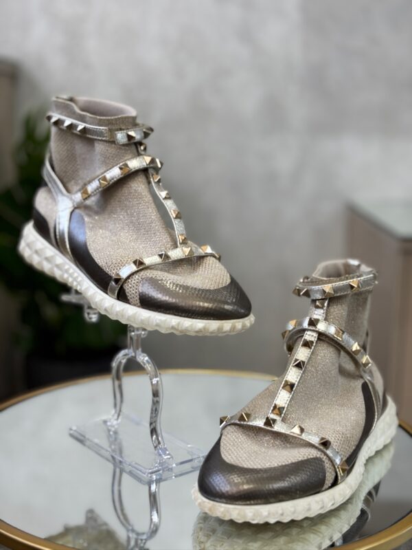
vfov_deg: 36.8
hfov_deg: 28.0
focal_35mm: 52
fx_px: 825
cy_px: 275
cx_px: 206
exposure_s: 1/50
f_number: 1.6
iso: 32
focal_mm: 5.96
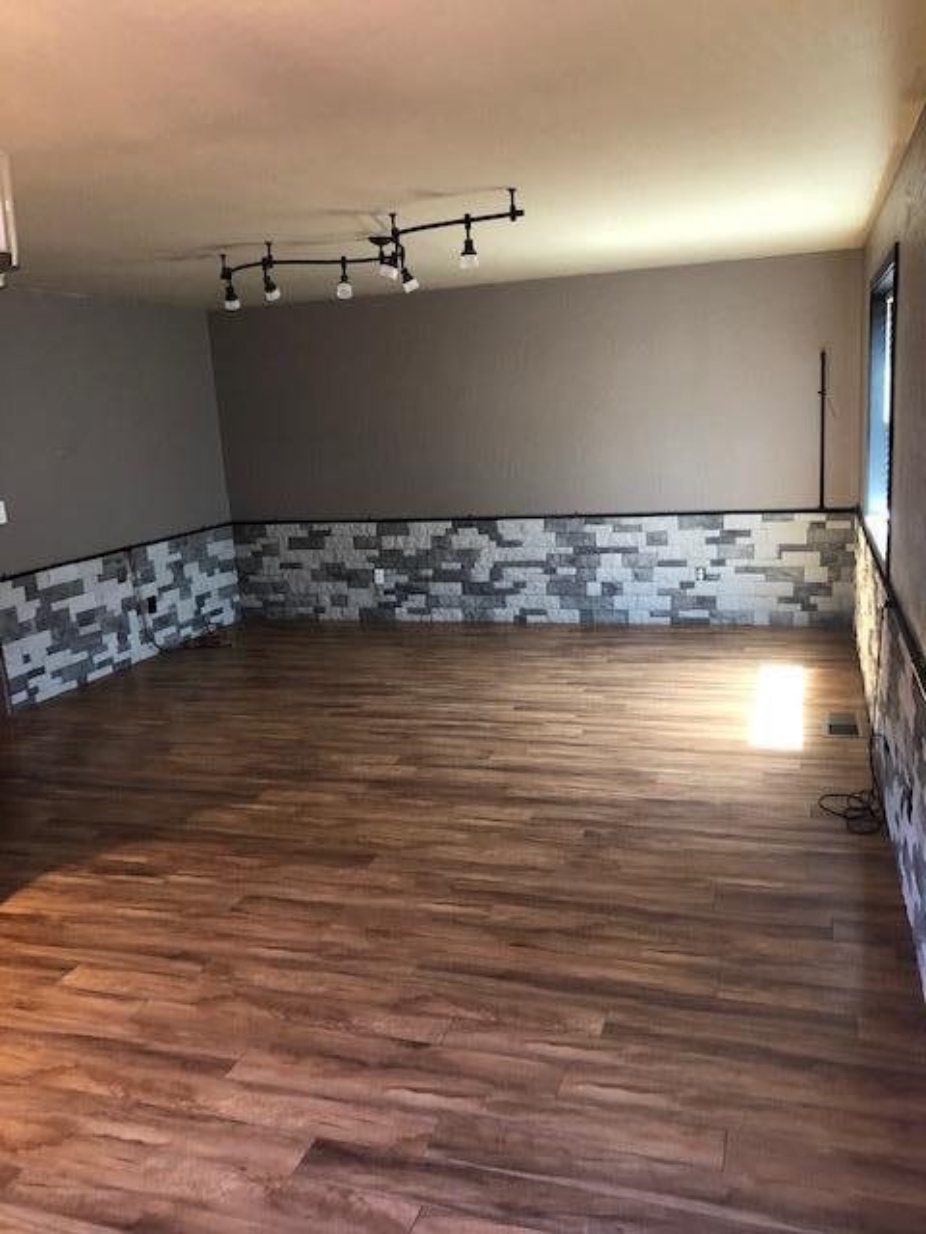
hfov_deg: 49.7
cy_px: 617
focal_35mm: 28
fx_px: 999
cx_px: 463
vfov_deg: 63.4
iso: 64
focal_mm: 3.99
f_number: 1.8
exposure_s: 1/15
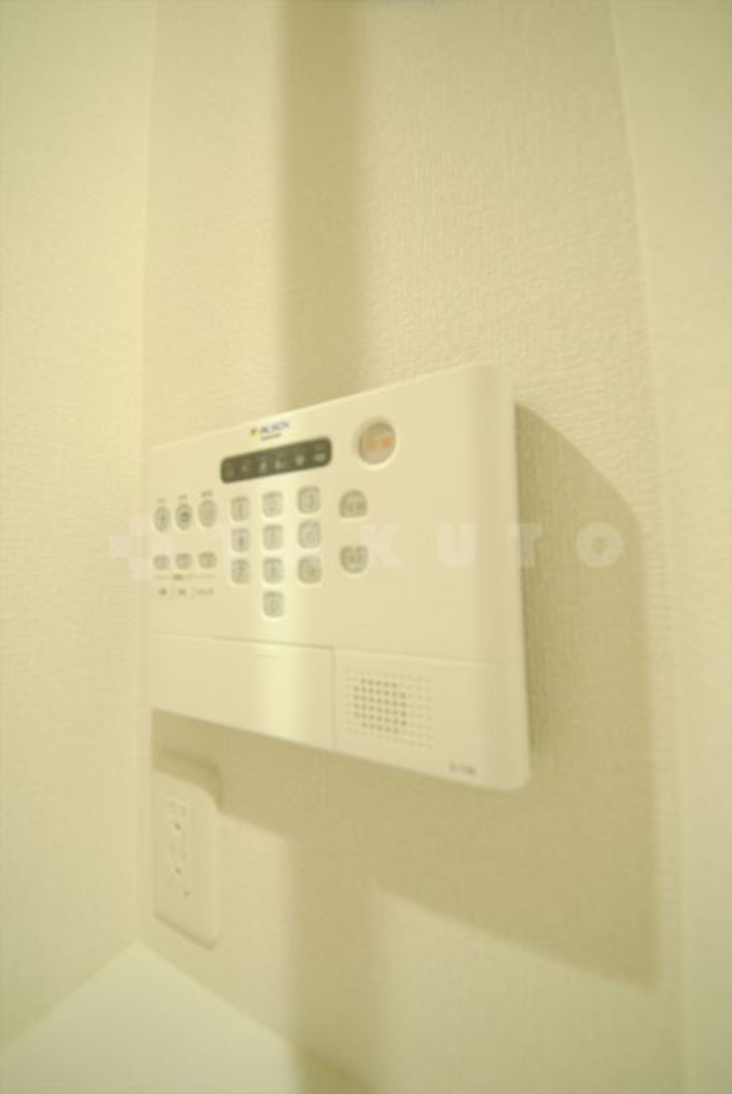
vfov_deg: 112.6
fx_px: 365
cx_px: 366
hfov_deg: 90.1
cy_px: 547
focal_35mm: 12
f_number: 4.5
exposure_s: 1/10
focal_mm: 8
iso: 800
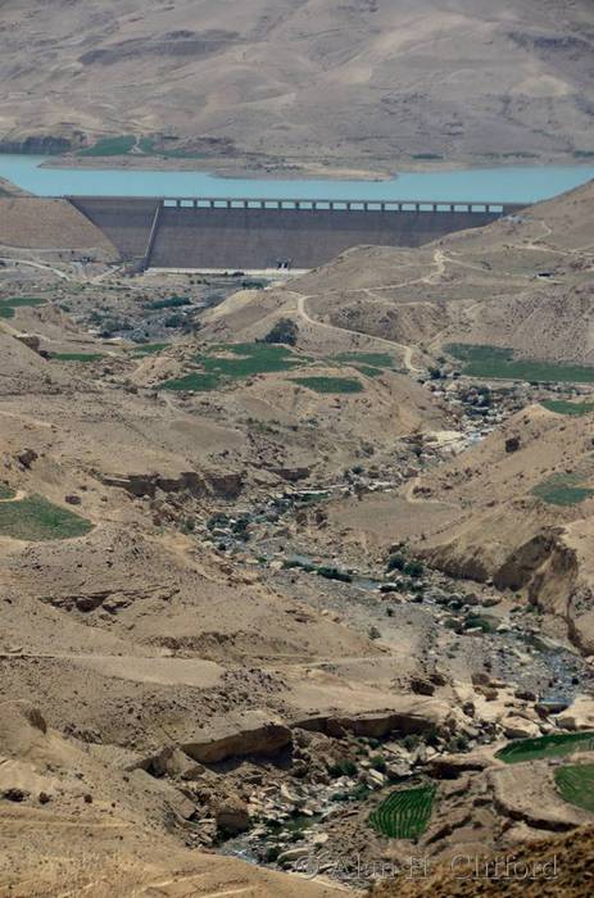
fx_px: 4180
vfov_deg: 12.3
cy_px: 449
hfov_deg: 8.1
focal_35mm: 168
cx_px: 297
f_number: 8
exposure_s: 1/250
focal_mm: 112
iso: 100
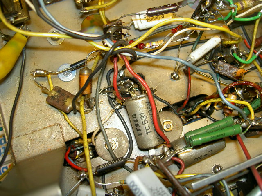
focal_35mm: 39
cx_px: 131
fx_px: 295
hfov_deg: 47.9
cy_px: 98
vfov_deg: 36.8
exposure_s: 1/59.5
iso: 100
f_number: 2.8
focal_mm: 8
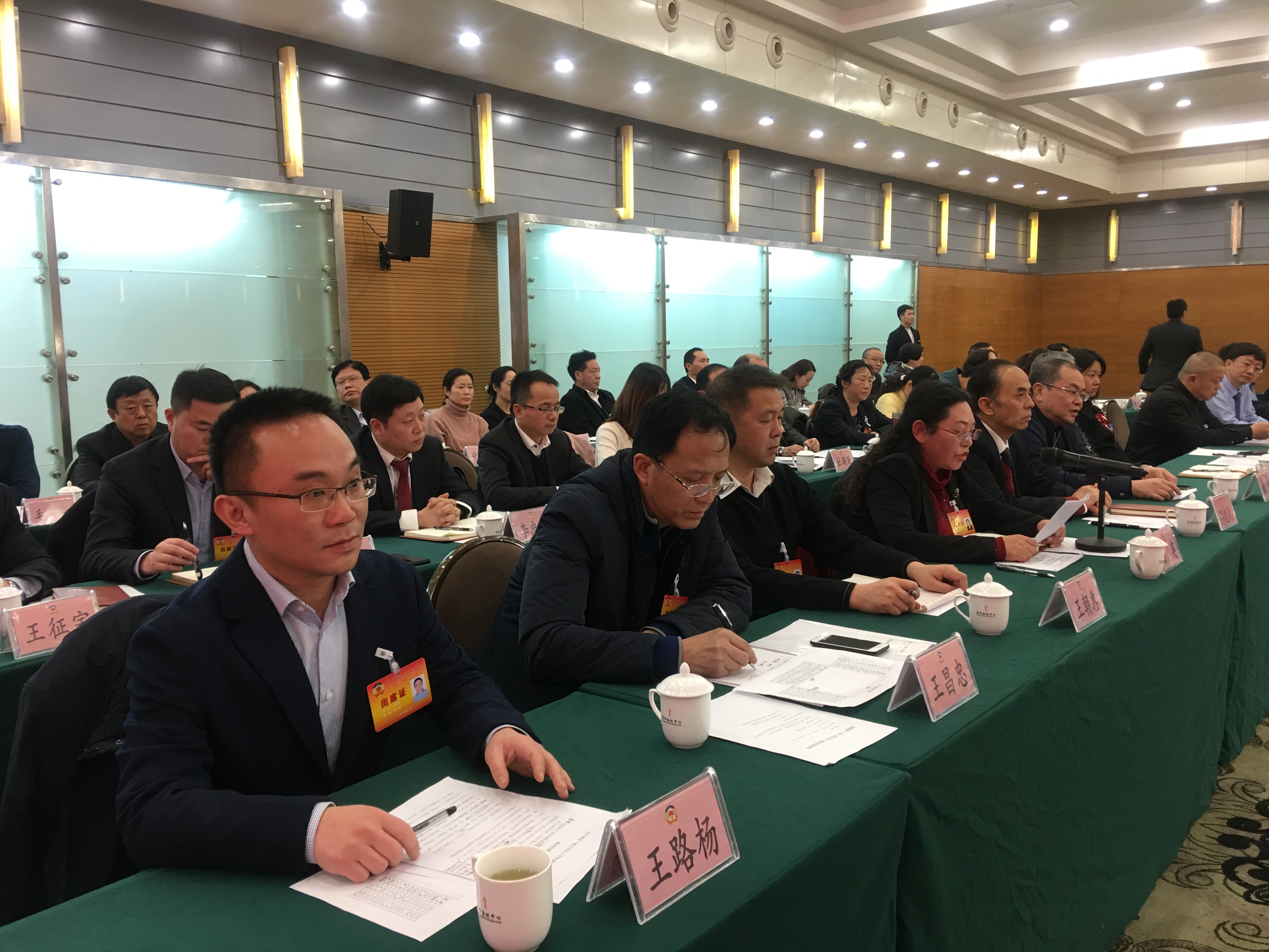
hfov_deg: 61.7
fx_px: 1063
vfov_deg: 48.2
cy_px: 476
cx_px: 634
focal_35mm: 29
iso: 50
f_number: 2.2
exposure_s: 1/17
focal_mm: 4.15
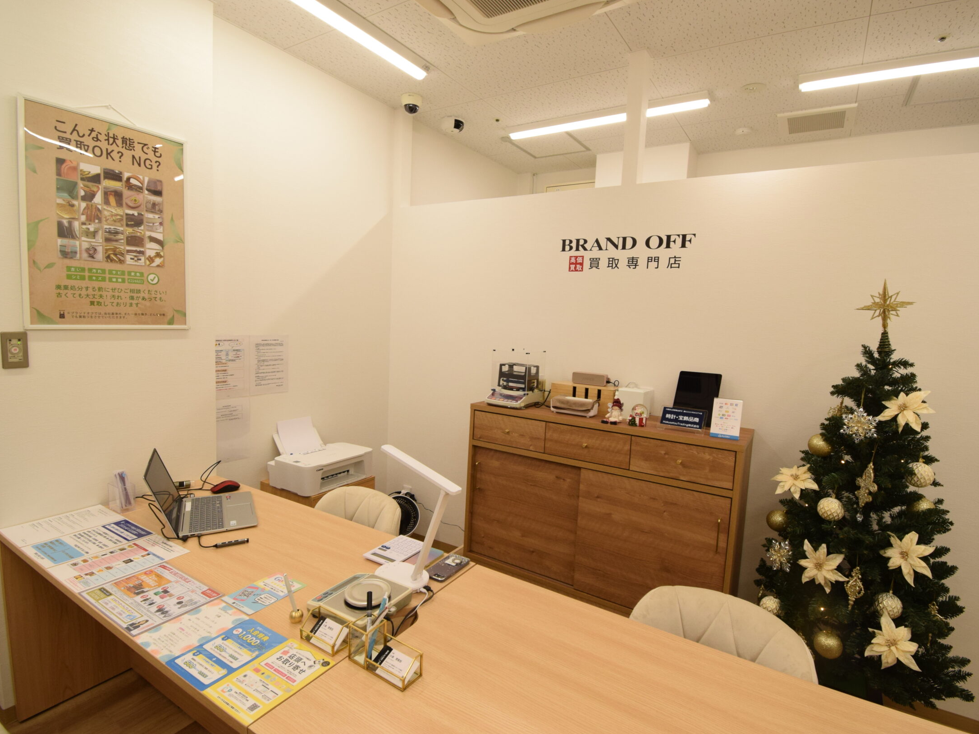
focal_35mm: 17
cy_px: 373
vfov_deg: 74.7
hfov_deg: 91.0
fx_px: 481
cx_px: 487
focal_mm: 10
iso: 800
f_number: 8
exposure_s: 1/100
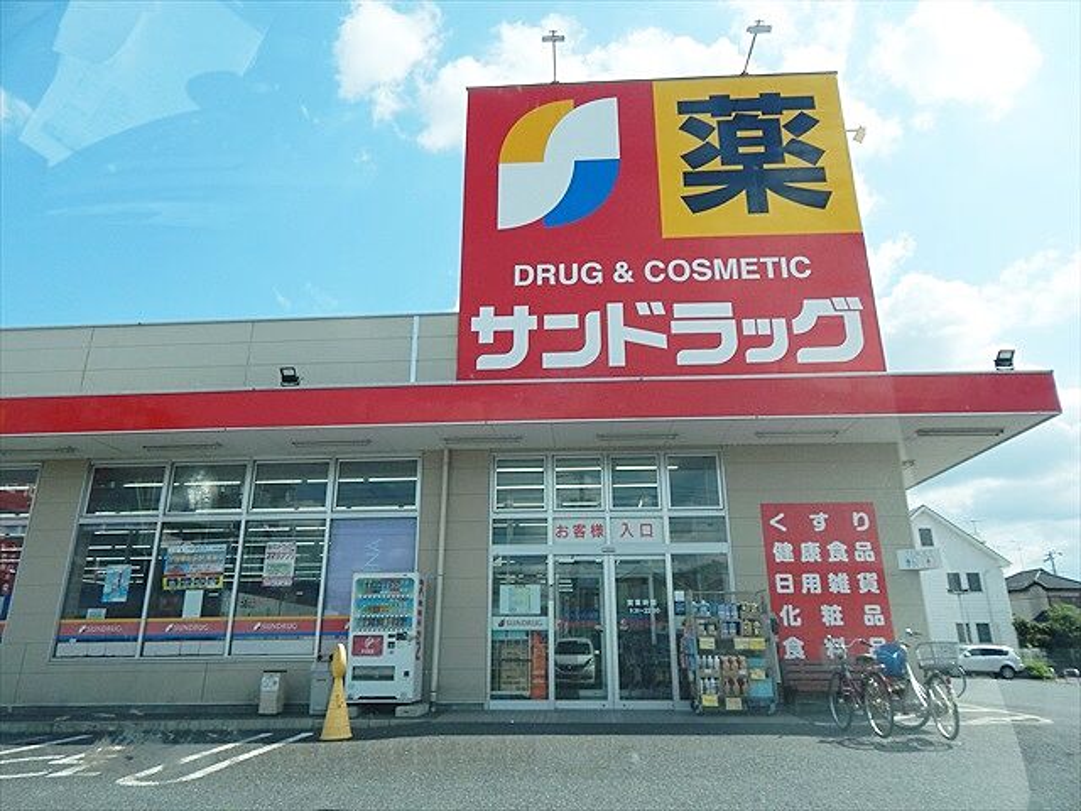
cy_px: 406
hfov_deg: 73.9
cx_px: 540
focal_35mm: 23
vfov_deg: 58.9
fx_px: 718
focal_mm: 4
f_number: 3
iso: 125
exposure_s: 1/1500
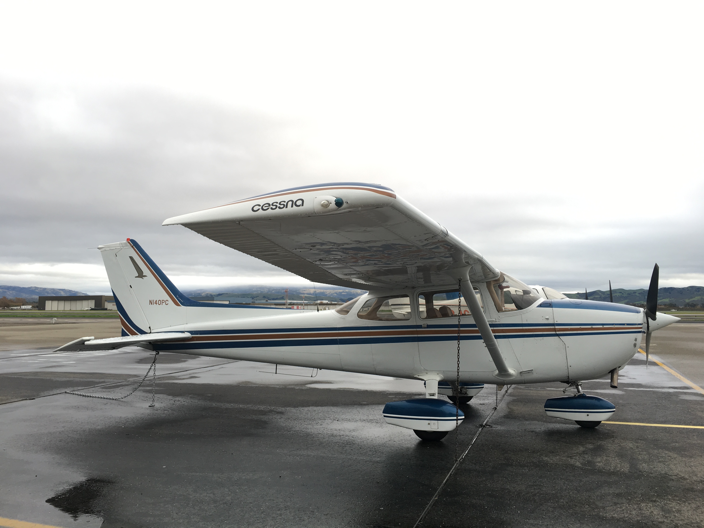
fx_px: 590
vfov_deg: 48.2
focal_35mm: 29
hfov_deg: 61.7
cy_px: 264
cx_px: 352
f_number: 2.2
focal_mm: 4.15
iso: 25
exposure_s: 1/120
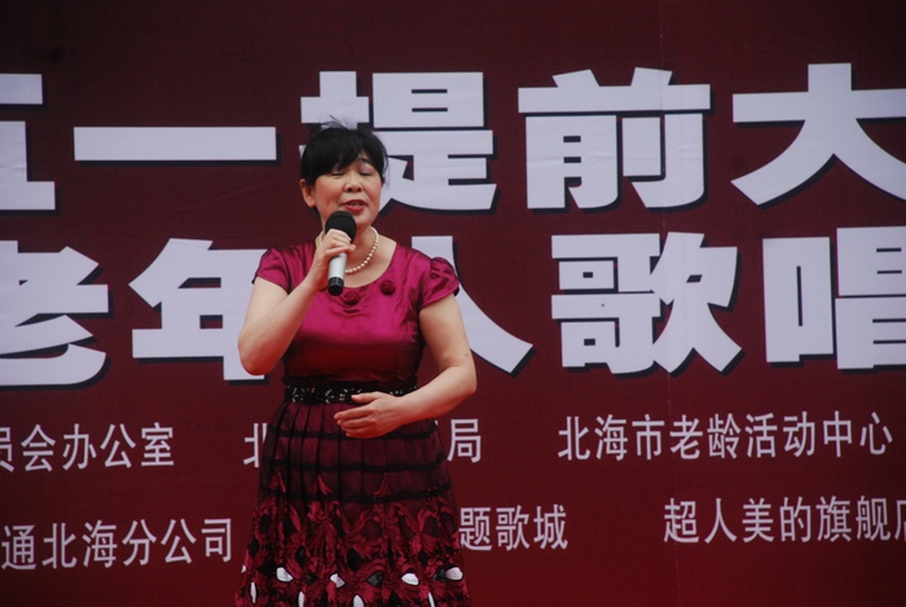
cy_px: 304
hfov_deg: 10.1
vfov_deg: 6.8
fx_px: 5104
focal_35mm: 202
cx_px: 453
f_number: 6.3
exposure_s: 1/1000
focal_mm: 135
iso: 800
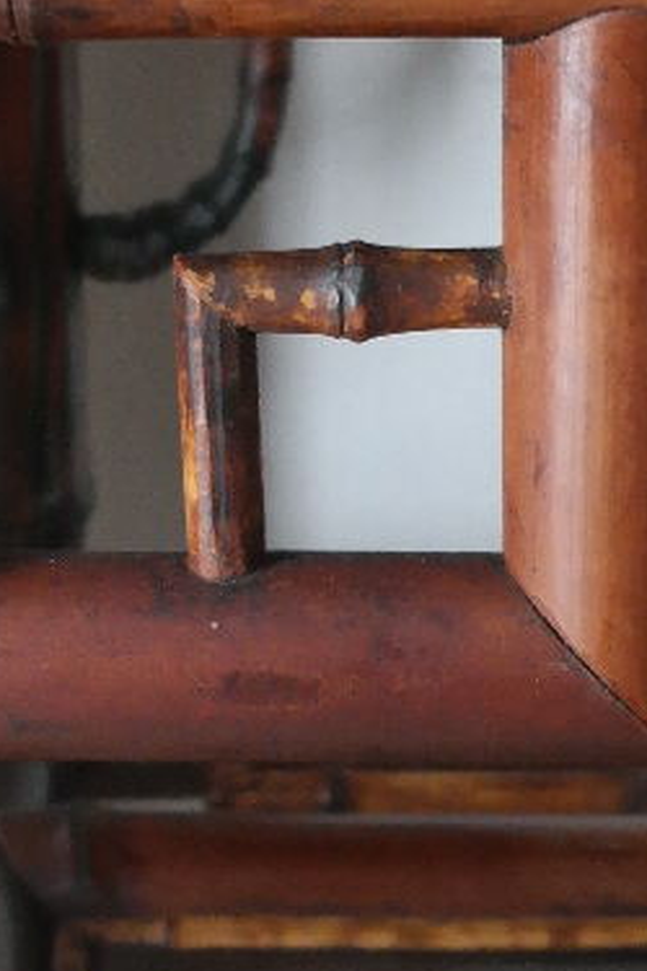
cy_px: 803
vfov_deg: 9.1
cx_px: 525
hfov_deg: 6.1
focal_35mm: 226
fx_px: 6092
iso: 1600
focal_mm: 32
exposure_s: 1/50
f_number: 5.6
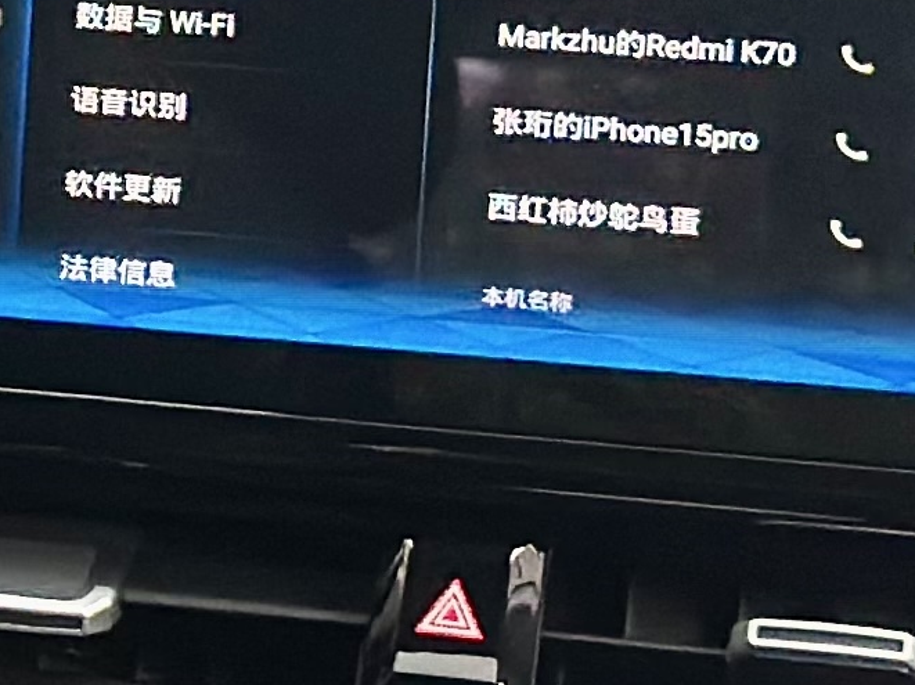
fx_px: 7741
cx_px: -1202
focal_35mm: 293
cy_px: -143
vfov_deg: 5.0
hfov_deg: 6.5
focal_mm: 6.86
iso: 200
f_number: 1.78
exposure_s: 1/60
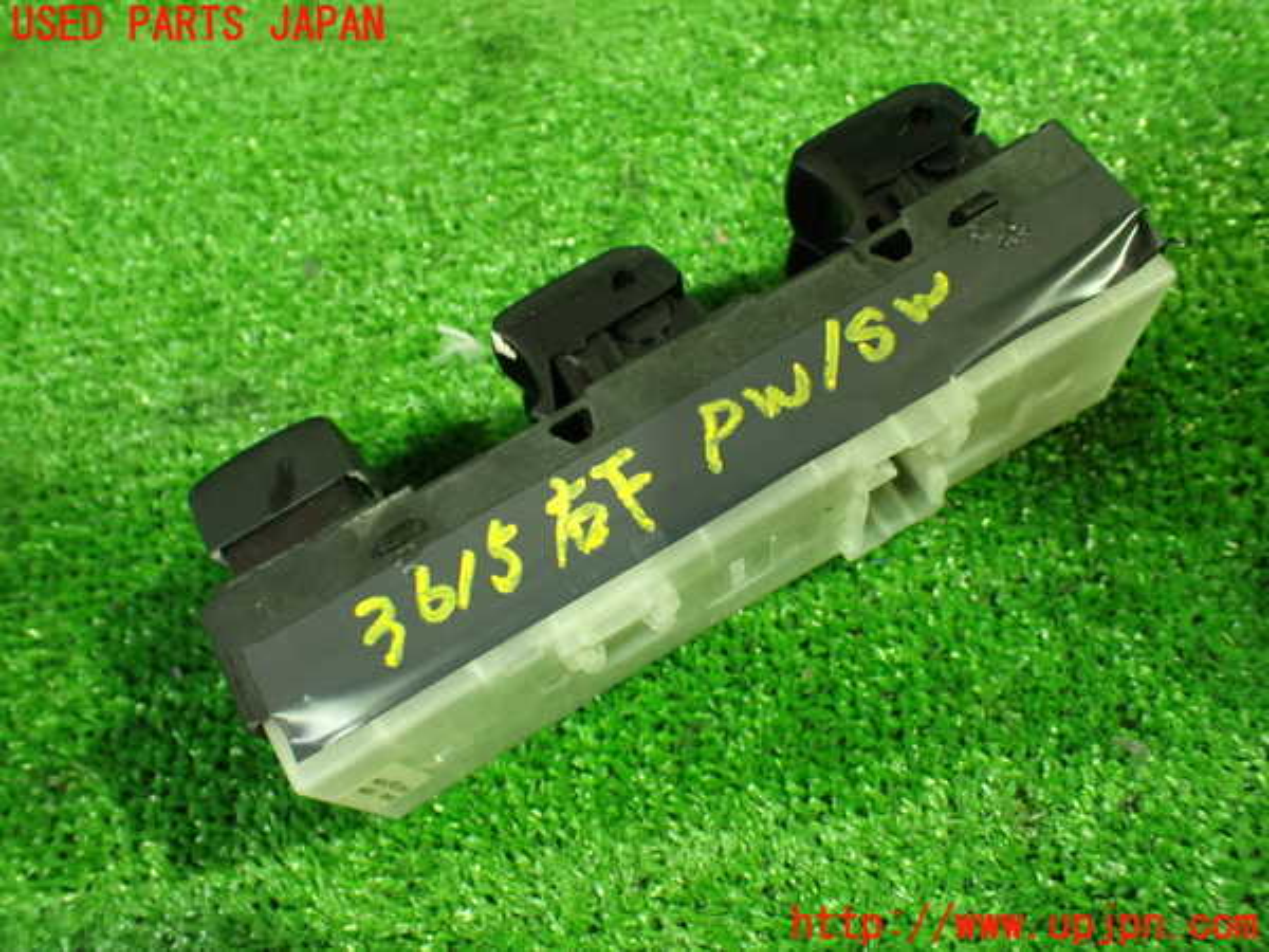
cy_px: 476
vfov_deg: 46.8
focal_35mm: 30
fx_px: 1100
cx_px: 634
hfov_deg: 60.0
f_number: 2.3
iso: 800
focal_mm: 5.4
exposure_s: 1/40
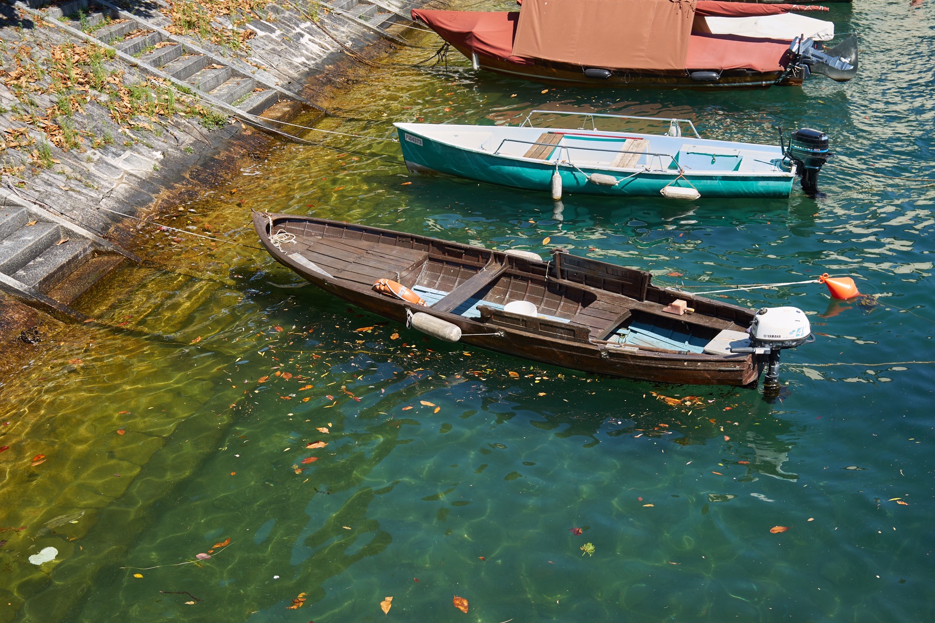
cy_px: 314
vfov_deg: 29.9
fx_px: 1169
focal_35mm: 45
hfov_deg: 43.6
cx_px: 468
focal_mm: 35
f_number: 7.1
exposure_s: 1/80
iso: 50
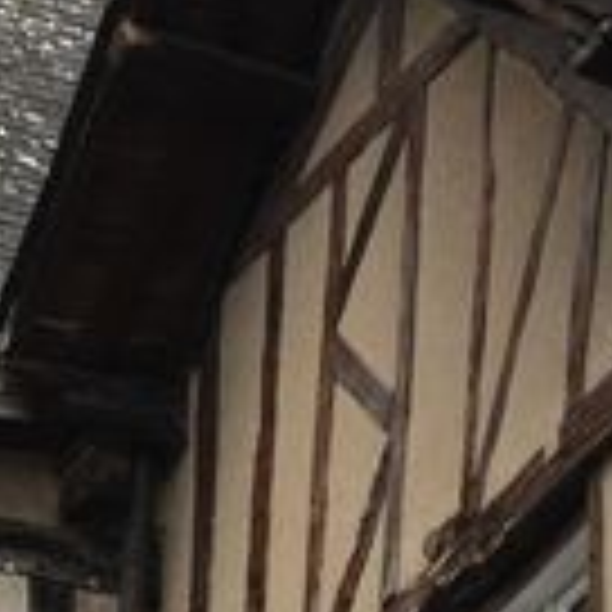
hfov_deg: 8.0
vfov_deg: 7.7
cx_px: 245
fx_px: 4380
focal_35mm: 219
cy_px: 1192
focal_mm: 50
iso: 640
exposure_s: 1/800
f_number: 6.3
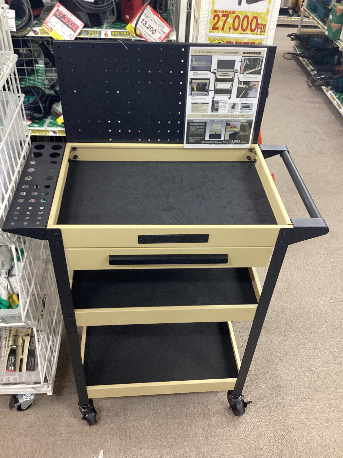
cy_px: 229
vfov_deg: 58.4
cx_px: 172
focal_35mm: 31
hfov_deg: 45.4
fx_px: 410
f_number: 2.4
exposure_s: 1/60
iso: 160
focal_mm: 3.3
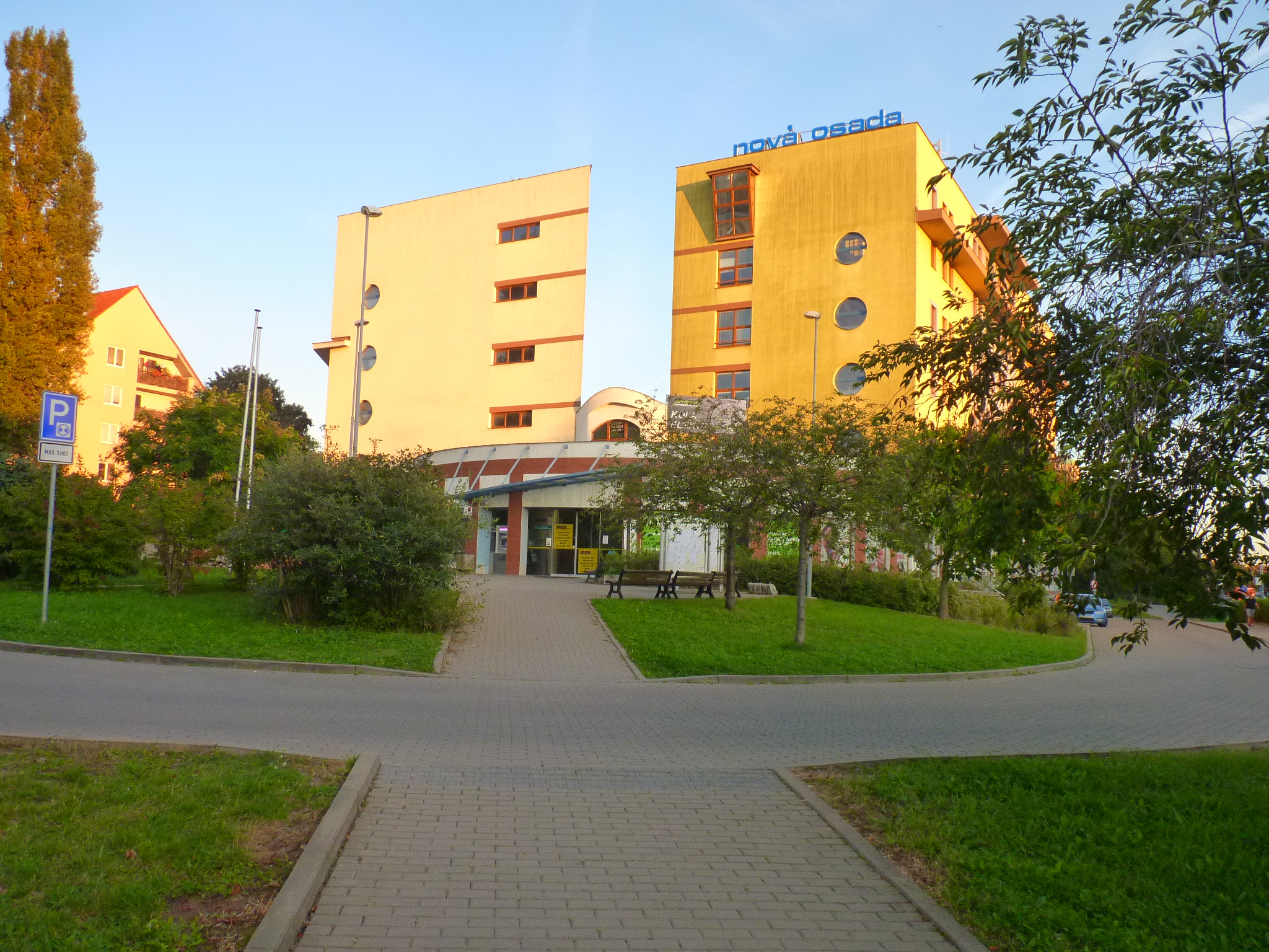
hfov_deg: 65.3
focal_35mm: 27
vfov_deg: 51.4
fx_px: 990
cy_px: 476
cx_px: 634
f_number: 2.8
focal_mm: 4.8
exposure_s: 1/200
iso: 250
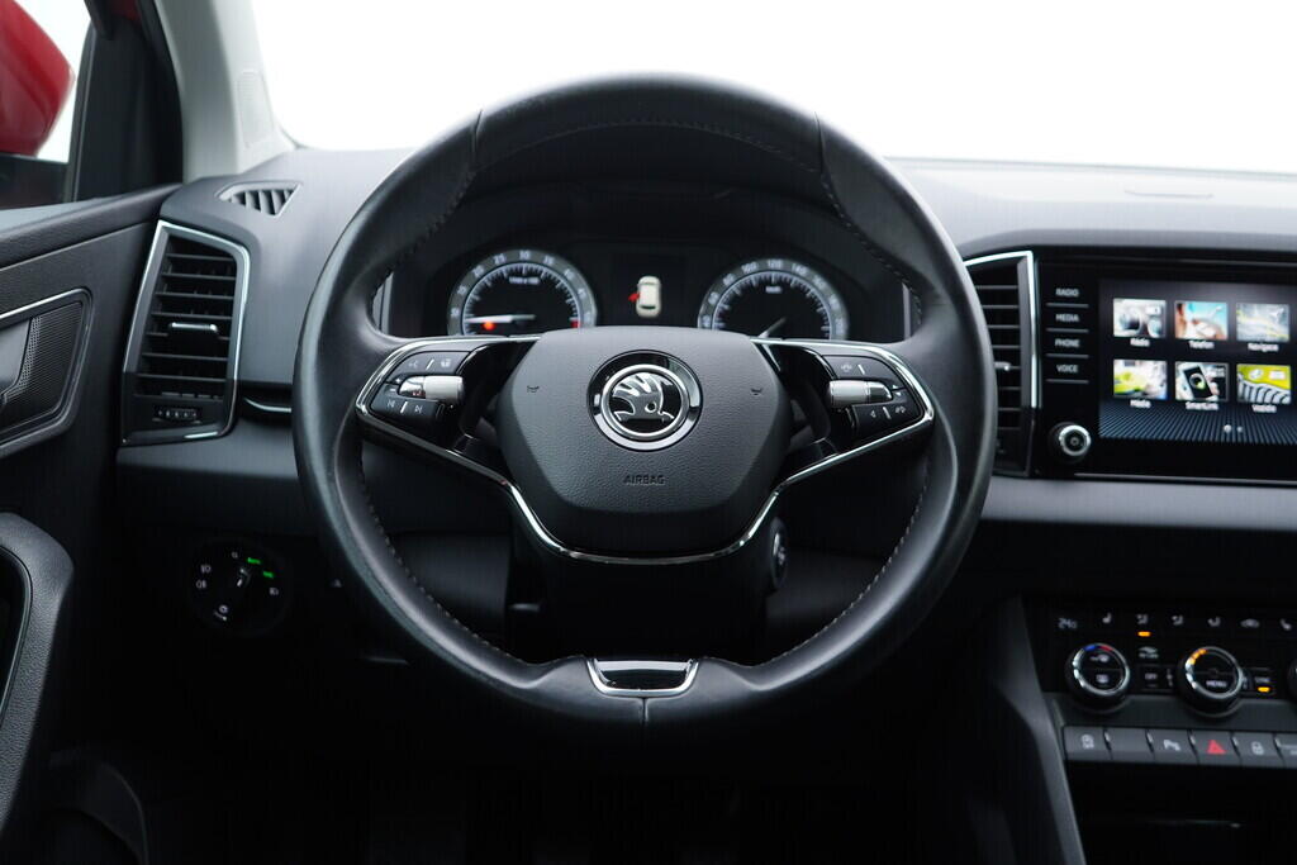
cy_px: 432
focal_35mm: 36
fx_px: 1297
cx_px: 648
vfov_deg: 36.9
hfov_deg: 53.1
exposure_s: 1/40
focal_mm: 24
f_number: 2.8
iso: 200
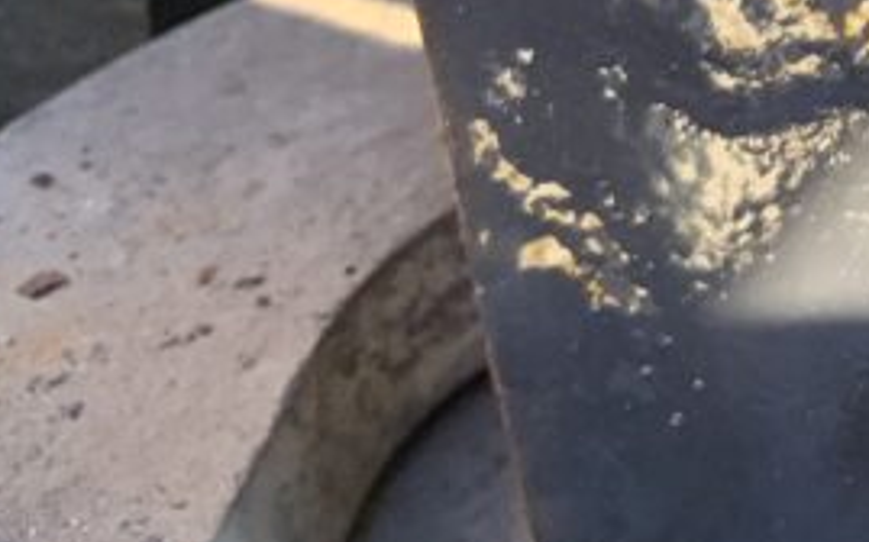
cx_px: 1509
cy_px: -494
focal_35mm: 117
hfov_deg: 15.6
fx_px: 2770
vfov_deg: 10.4
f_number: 1.8
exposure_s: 1/110
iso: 64
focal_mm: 3
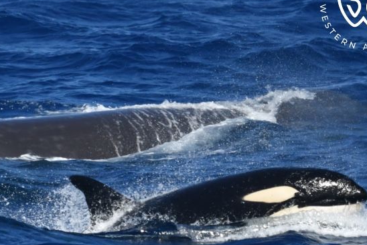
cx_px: 145
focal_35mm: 555
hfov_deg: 3.7
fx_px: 5656
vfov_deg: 2.5
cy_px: 137
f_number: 6
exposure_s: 1/8000
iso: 900
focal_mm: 380
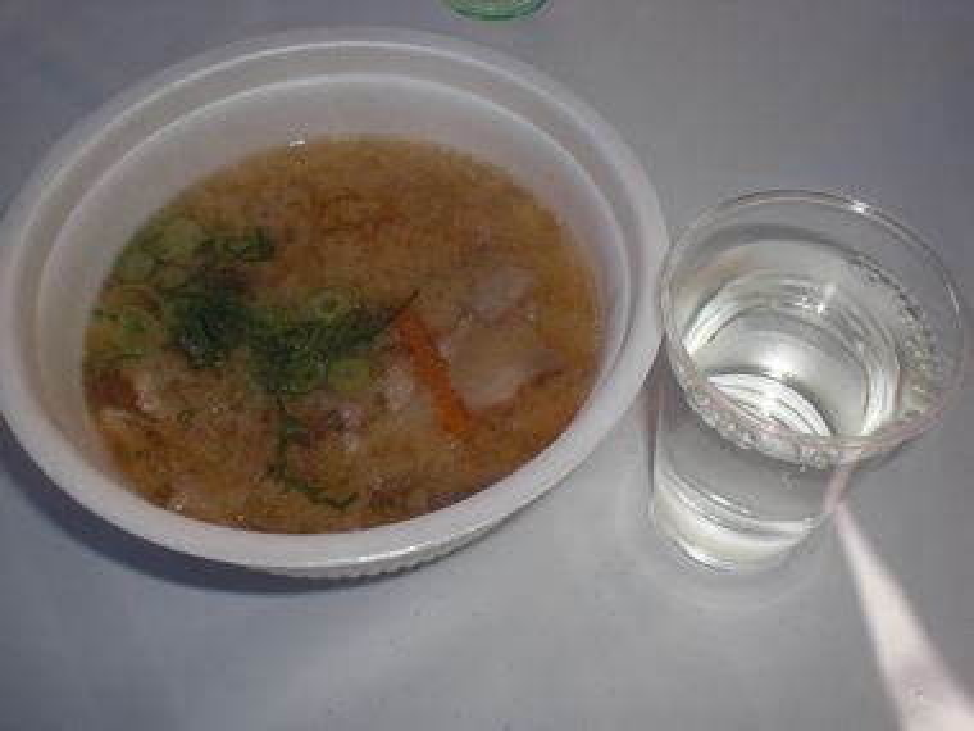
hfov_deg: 49.0
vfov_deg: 37.7
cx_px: 487
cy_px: 366
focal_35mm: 38
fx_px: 1069
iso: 64
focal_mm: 6.3
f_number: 5.6
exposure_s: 1/500
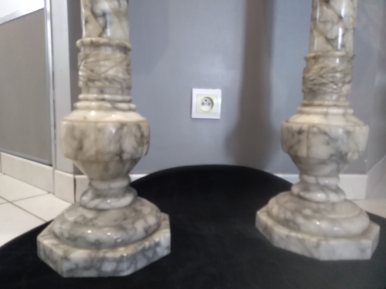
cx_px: 193
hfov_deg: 67.3
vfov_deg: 53.1
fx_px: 290
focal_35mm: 26
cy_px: 144
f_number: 2
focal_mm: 3.54
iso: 882
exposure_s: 1/33.3
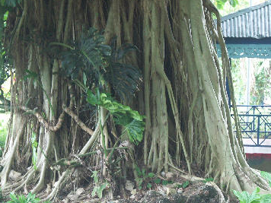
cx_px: 109
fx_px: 1253
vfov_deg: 9.3
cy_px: 128
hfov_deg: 12.3
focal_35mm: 160
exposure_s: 1/60
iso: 200
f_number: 3.5
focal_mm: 26.45
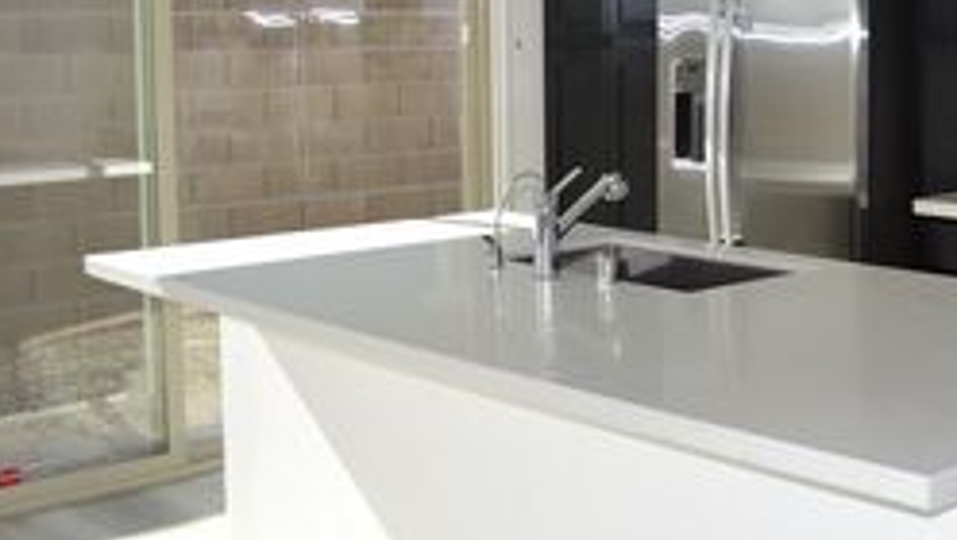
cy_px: 79
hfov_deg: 33.9
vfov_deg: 20.8
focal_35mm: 57
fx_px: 1448
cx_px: 918
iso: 100
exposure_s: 1/125
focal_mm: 18
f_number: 4
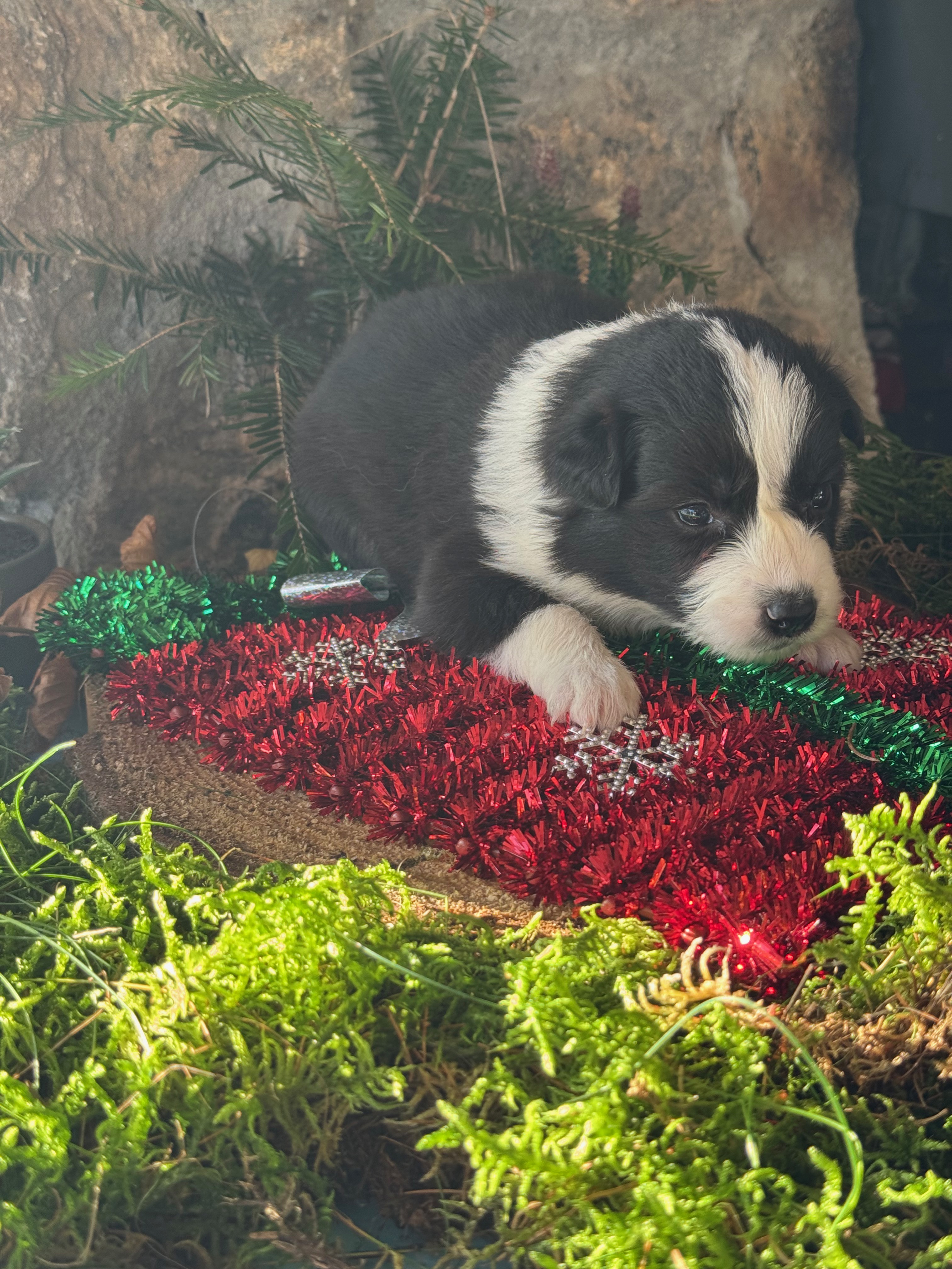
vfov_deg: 39.7
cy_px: 634
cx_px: 476
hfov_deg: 30.3
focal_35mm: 48
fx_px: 1760
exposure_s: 1/121
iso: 64
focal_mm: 6.76
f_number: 1.78
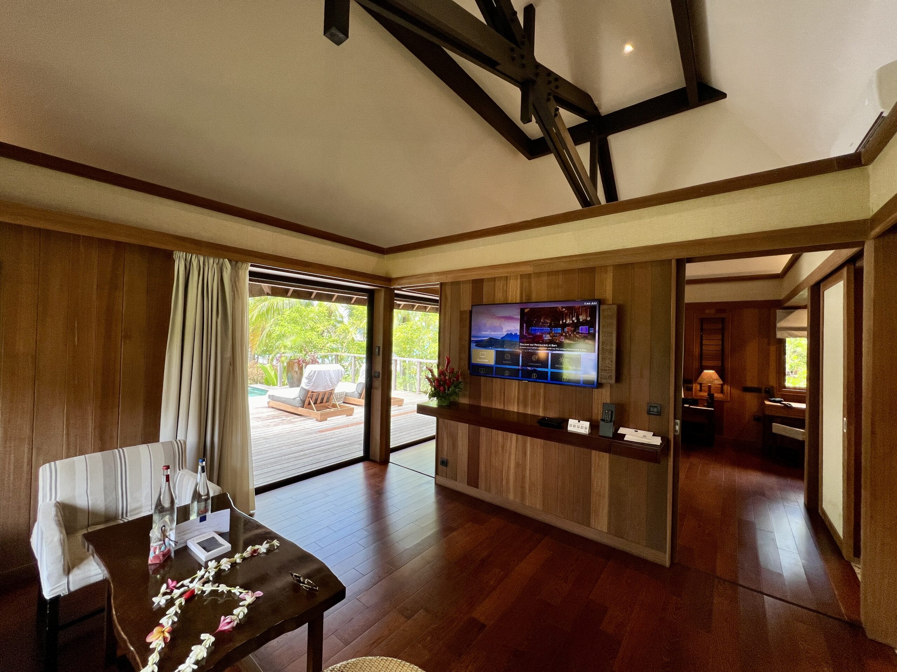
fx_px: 337
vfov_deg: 89.9
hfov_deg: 106.2
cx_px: 448
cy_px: 336
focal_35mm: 13
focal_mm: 1.57
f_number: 1.8
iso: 64
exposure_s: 1/120
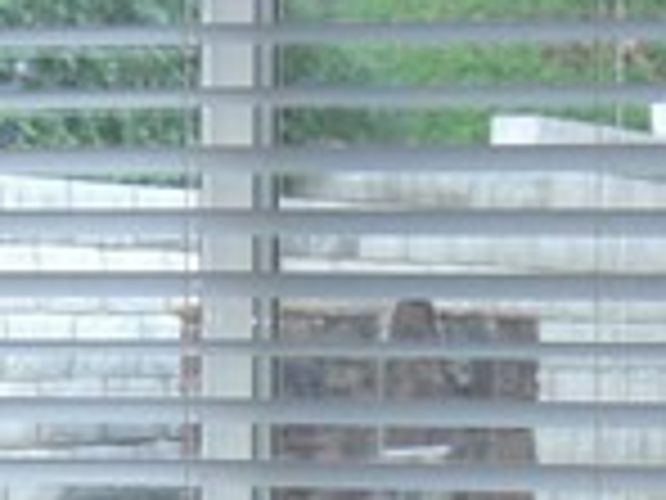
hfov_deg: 7.5
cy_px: 874
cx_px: 540
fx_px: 5060
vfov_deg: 5.6
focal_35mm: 263
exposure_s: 1/60
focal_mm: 7.9
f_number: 2.8
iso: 200
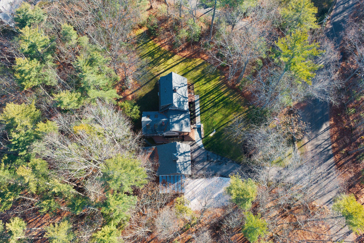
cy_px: 122
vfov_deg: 46.4
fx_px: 283
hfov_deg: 65.5
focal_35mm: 28
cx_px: 182
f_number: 2.8
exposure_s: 1/500
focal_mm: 14.4
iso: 160
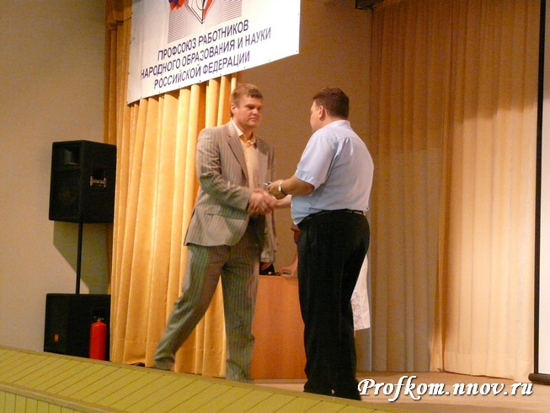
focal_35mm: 75
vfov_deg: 19.6
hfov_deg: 26.0
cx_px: 275
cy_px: 206
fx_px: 1192
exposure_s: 1/80
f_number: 3.2
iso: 800
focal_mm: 12.3
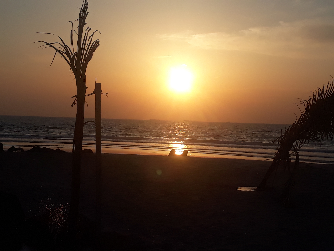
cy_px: 126
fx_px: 261
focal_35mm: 27
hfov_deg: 65.3
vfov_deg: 51.4
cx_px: 167
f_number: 1.9
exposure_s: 1/3876
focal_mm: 3.6
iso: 40
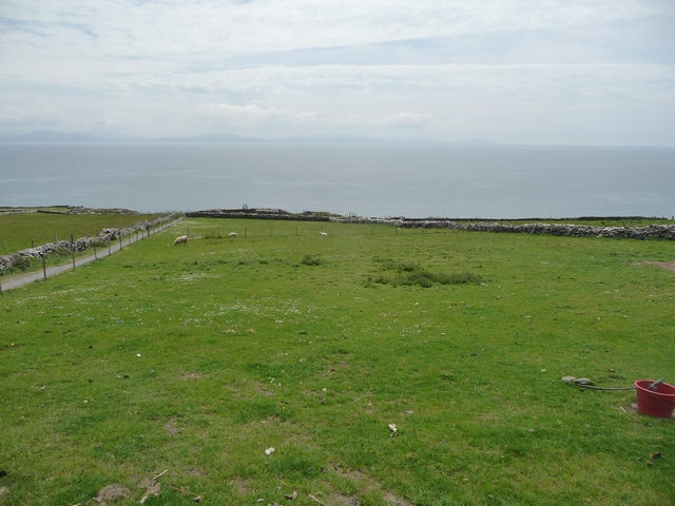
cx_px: 338
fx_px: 546
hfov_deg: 63.4
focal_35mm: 28
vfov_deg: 49.7
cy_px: 253
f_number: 8
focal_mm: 4.7
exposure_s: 1/500
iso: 160
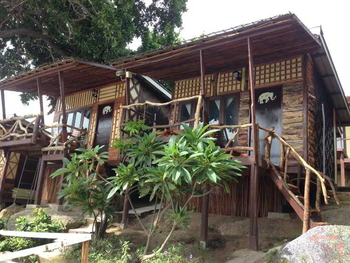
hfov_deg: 55.4
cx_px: 175
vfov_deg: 42.9
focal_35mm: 33
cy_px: 132
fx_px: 334
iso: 50
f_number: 2.4
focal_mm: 4.13
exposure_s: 1/308
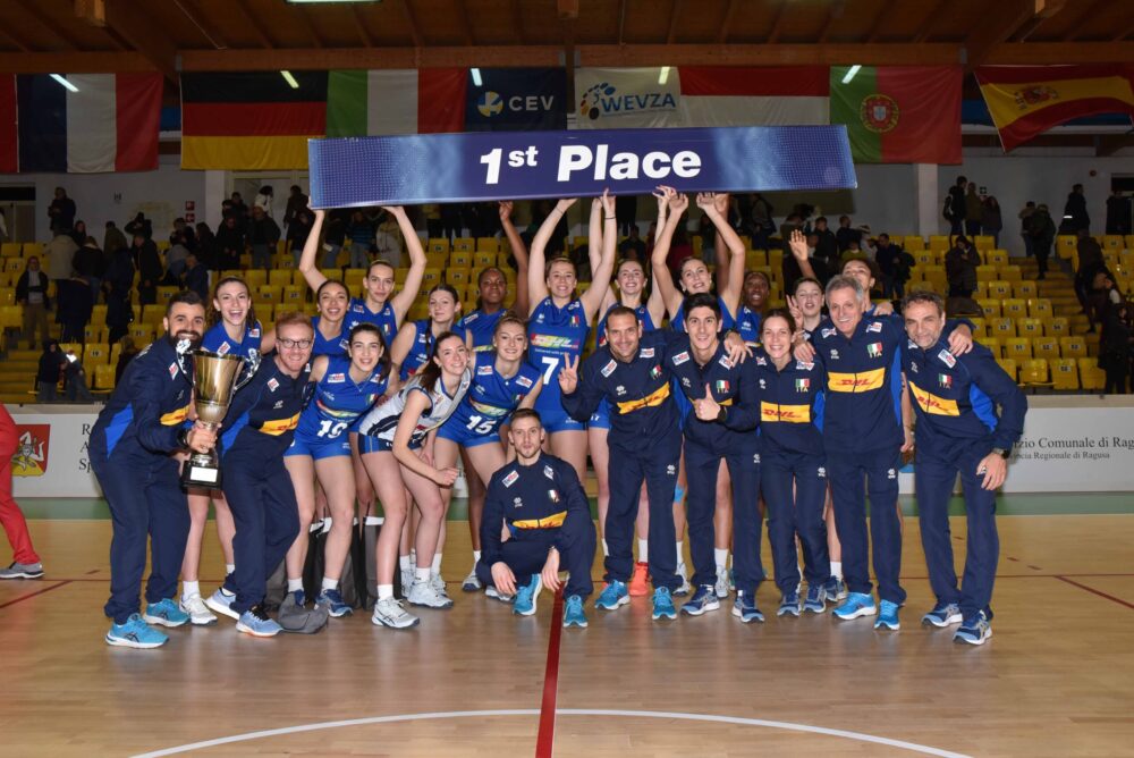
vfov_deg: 37.9
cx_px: 567
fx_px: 1103
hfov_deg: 54.4
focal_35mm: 35
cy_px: 379
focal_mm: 35
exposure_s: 1/200
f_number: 9
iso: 1600
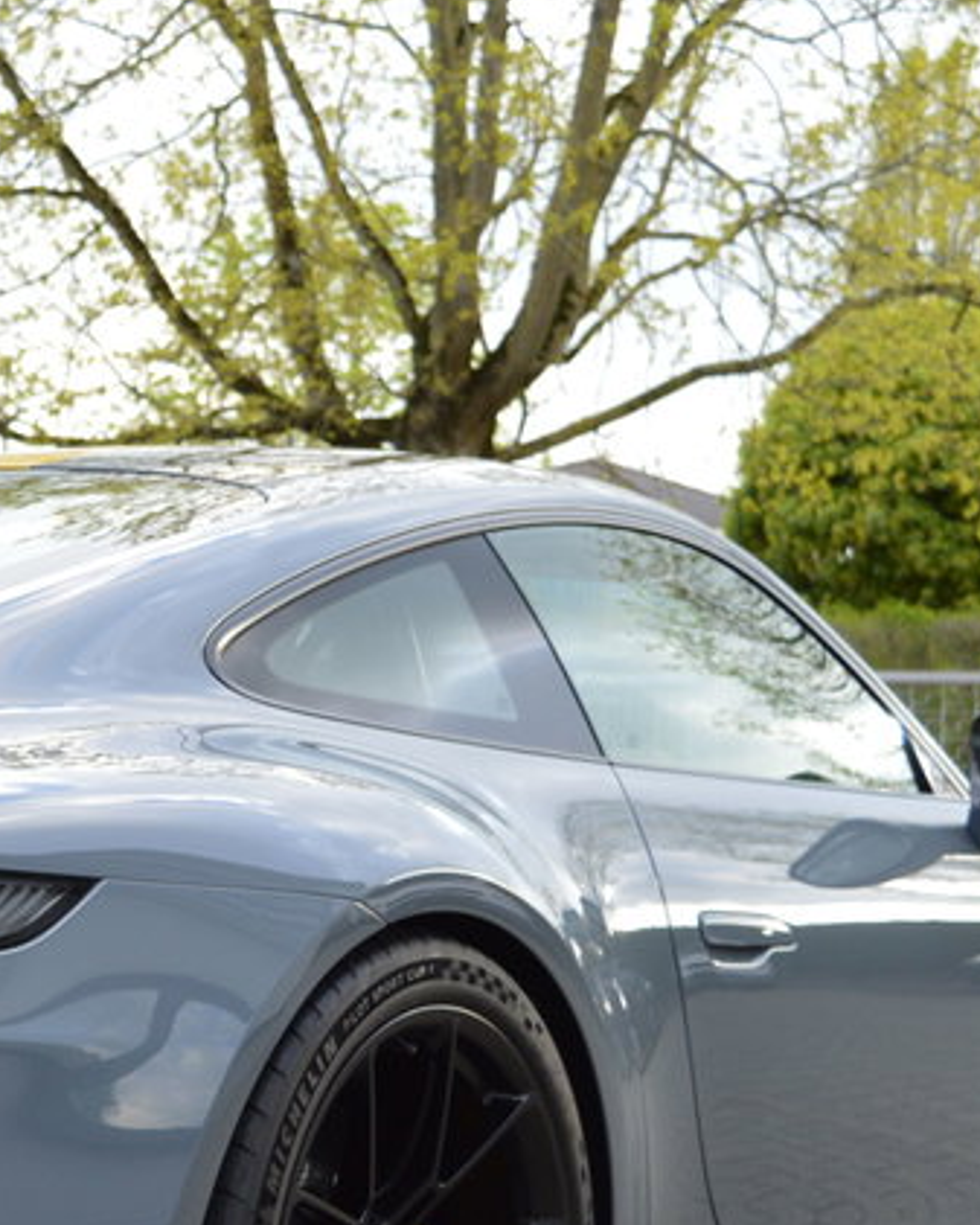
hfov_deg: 15.2
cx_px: -52
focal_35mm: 99
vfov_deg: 19.2
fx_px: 3593
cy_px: 944
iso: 250
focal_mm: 29
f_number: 5.6
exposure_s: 1/125
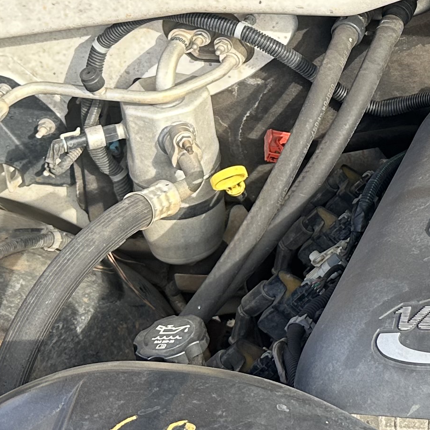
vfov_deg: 18.1
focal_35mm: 94
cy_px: 6
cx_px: 610
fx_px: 1321
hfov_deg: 17.0
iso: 80
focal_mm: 6.86
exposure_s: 1/393
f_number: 1.78
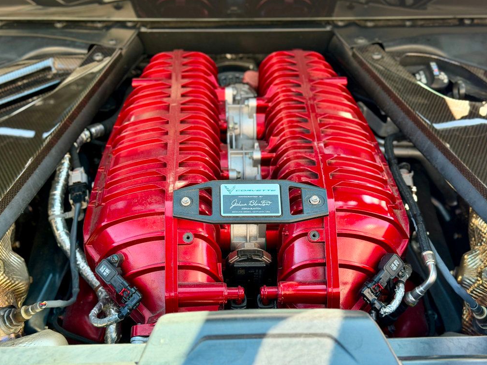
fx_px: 689
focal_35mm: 49
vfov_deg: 29.7
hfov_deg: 38.9
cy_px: 183
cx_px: 239
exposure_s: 1/224
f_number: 1.78
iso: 125
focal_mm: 6.76
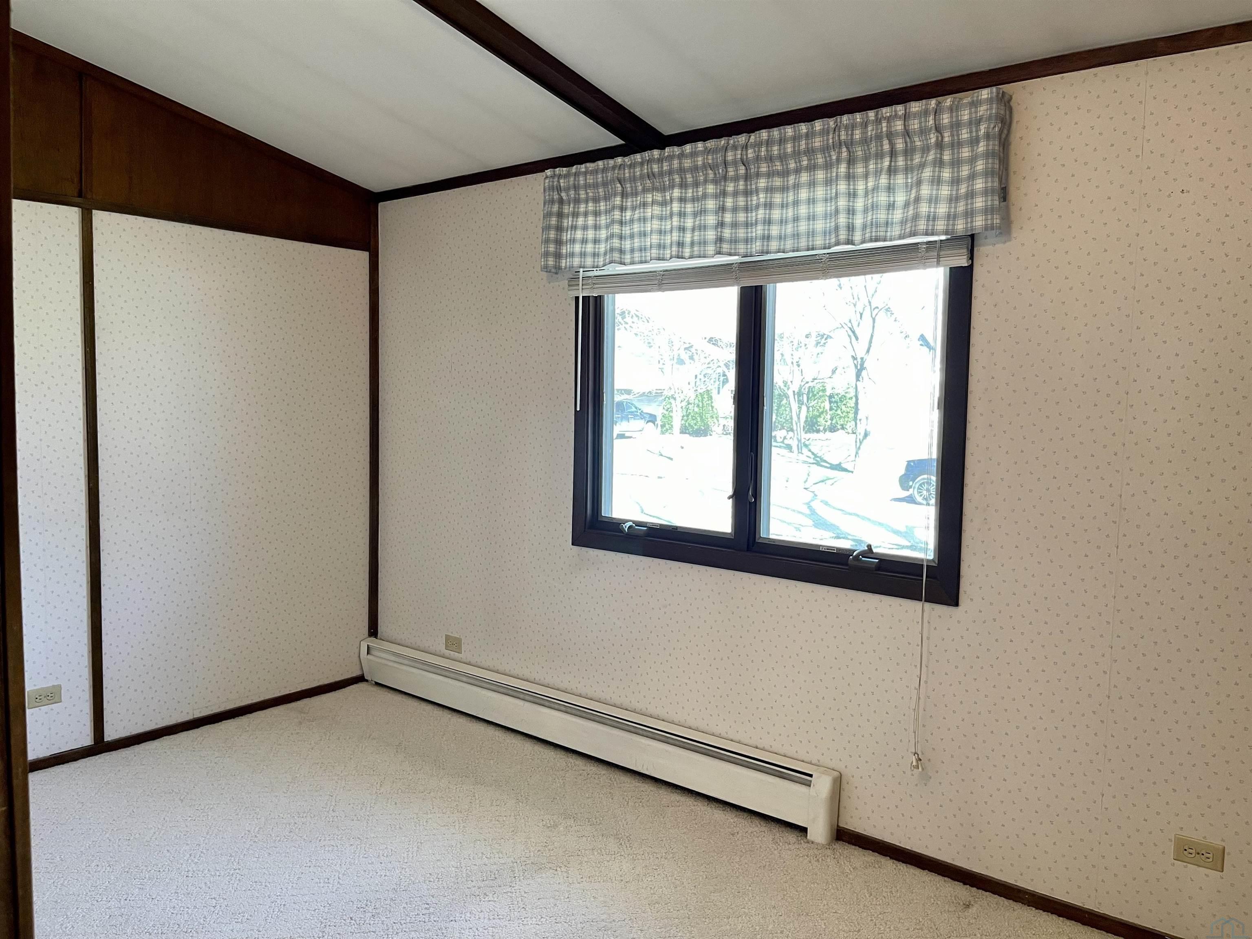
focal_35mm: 26
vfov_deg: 53.1
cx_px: 626
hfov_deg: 67.3
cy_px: 470
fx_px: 940
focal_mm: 5.1
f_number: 1.6
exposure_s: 1/60
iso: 100
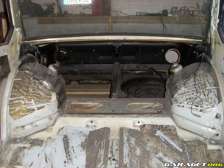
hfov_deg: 49.0
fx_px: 246
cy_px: 84
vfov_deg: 37.7
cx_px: 112
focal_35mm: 38
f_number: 3
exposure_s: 1/45
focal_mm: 6.3
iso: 100
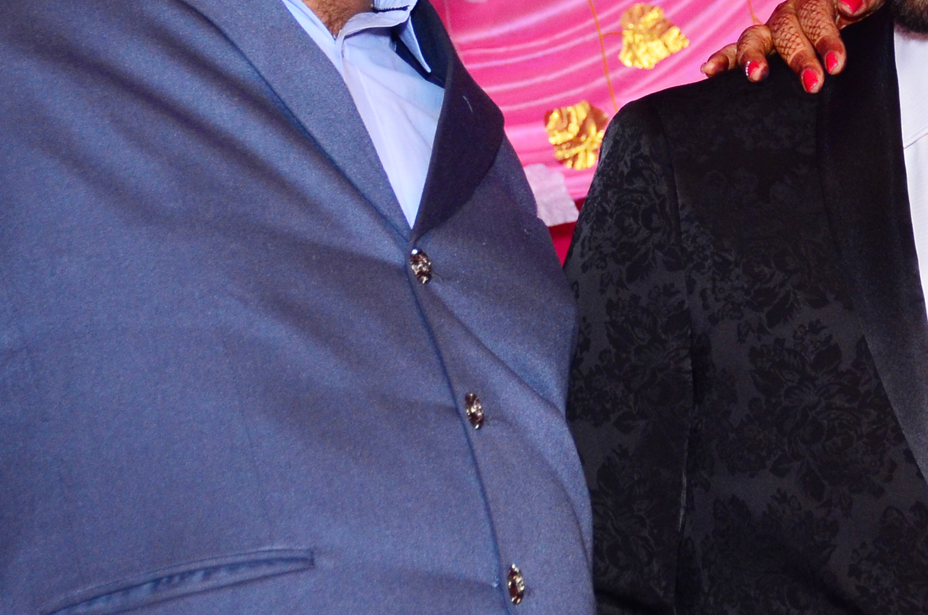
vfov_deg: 6.7
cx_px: 587
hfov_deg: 10.1
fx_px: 5248
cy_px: 56
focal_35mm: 204
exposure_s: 1/125
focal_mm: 42
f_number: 5
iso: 640
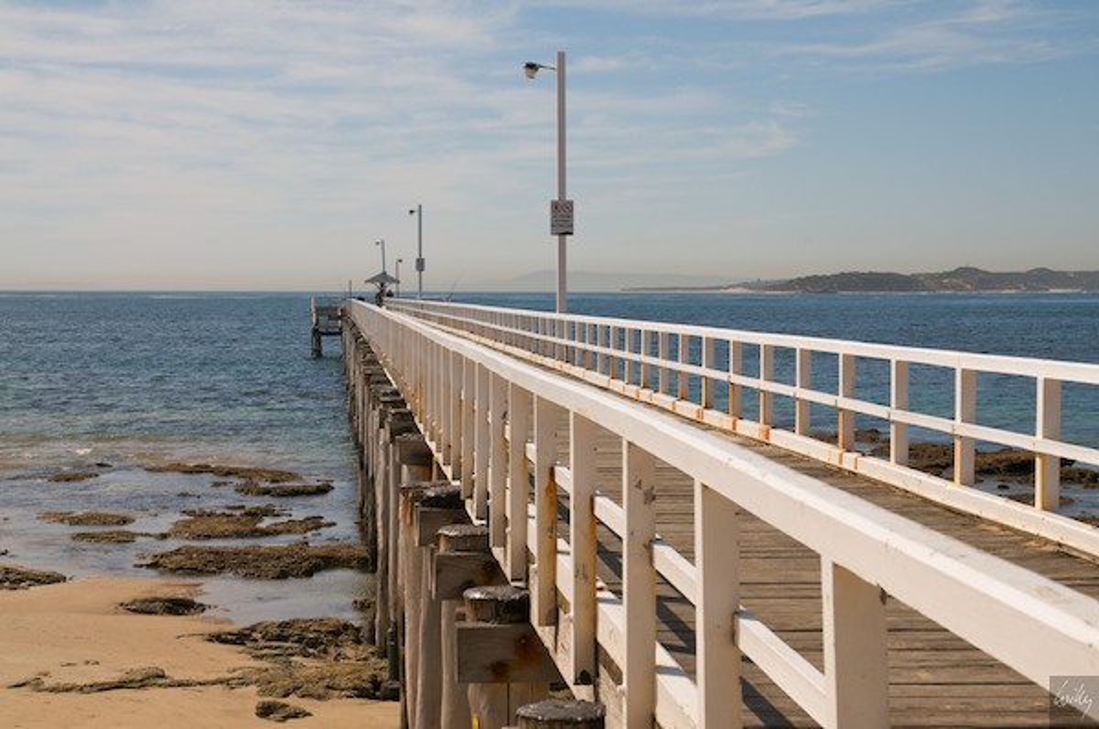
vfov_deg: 18.9
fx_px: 2194
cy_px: 364
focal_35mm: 72
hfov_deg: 28.1
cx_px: 550
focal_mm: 48
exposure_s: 1/500
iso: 250
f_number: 11
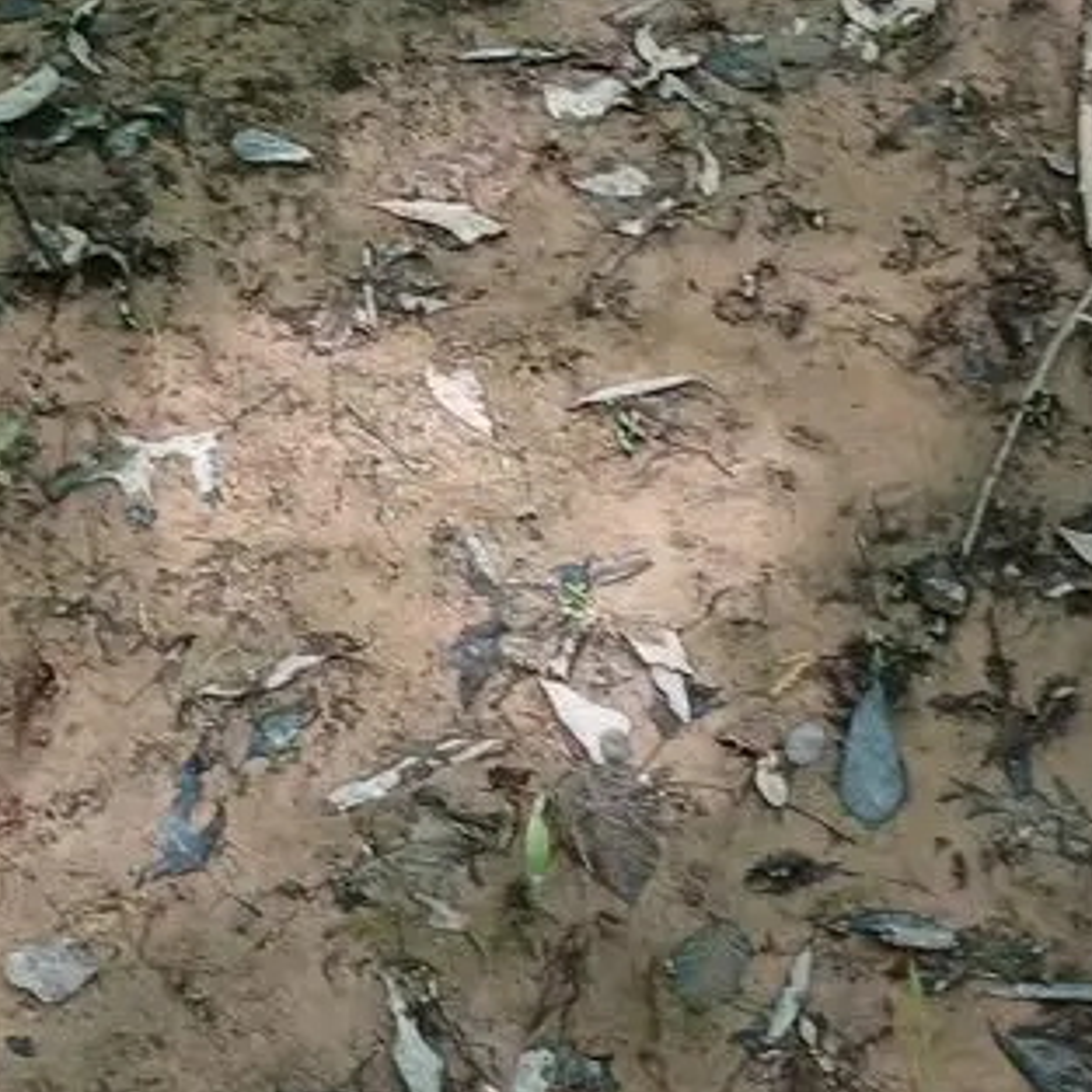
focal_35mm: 88
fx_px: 3141
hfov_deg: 19.3
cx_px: 49
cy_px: 426
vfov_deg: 19.7
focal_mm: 3.98
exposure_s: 1/60
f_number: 1.8
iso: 20
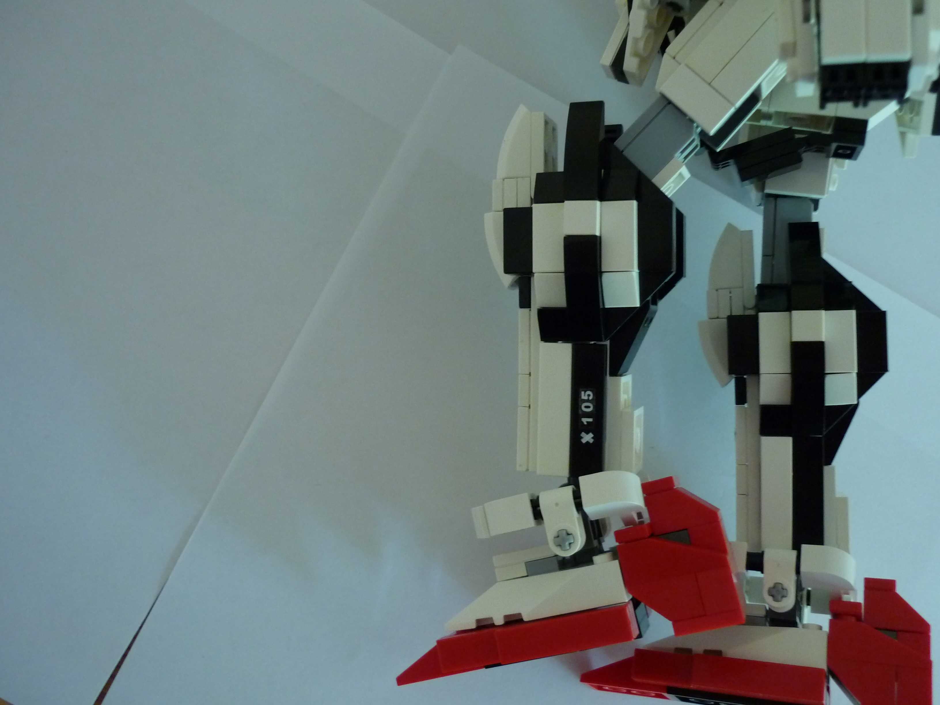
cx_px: 470
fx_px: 896
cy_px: 352
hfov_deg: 55.4
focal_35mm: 33
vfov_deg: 42.9
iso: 400
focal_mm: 5.5
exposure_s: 1/8
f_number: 2.8
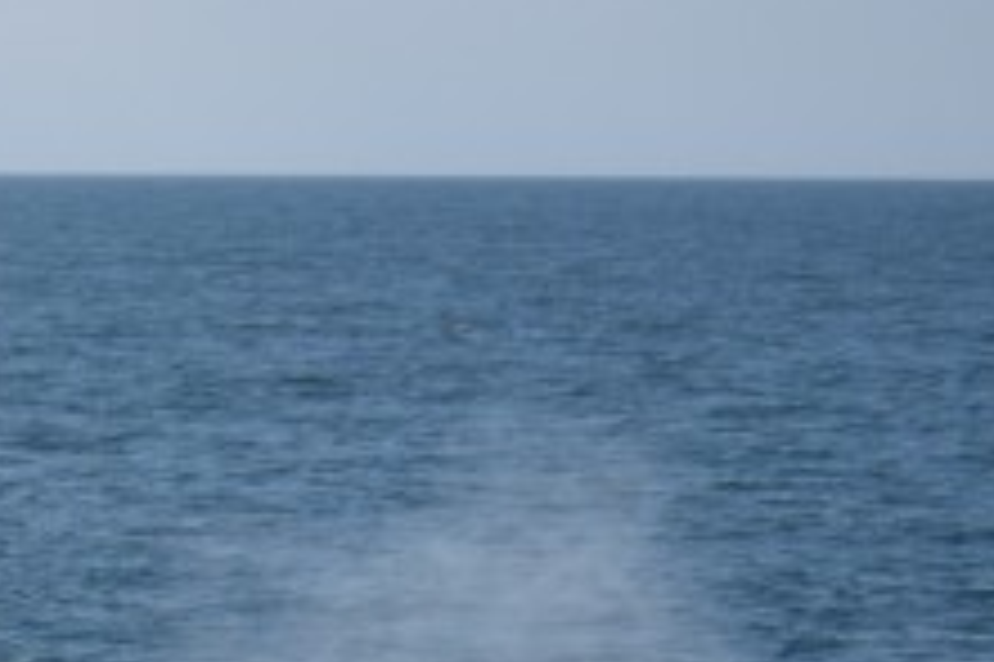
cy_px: 1522
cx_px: -945
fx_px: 11131
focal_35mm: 403
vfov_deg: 3.4
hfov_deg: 5.0
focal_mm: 55
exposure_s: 1/4000
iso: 200
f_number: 4
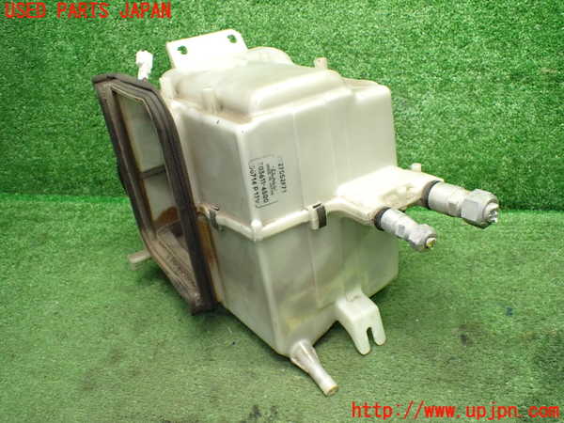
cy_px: 212
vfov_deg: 46.8
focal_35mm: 30
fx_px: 489
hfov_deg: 60.0
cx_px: 282
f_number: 2.3
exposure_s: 1/80
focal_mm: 5.4
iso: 800
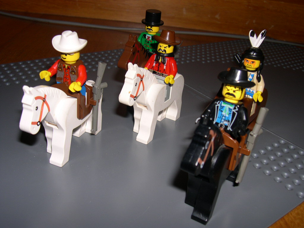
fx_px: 334
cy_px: 114
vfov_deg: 37.7
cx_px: 152
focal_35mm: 38
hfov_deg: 49.0
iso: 100
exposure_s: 1/60
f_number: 7.6
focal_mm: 8
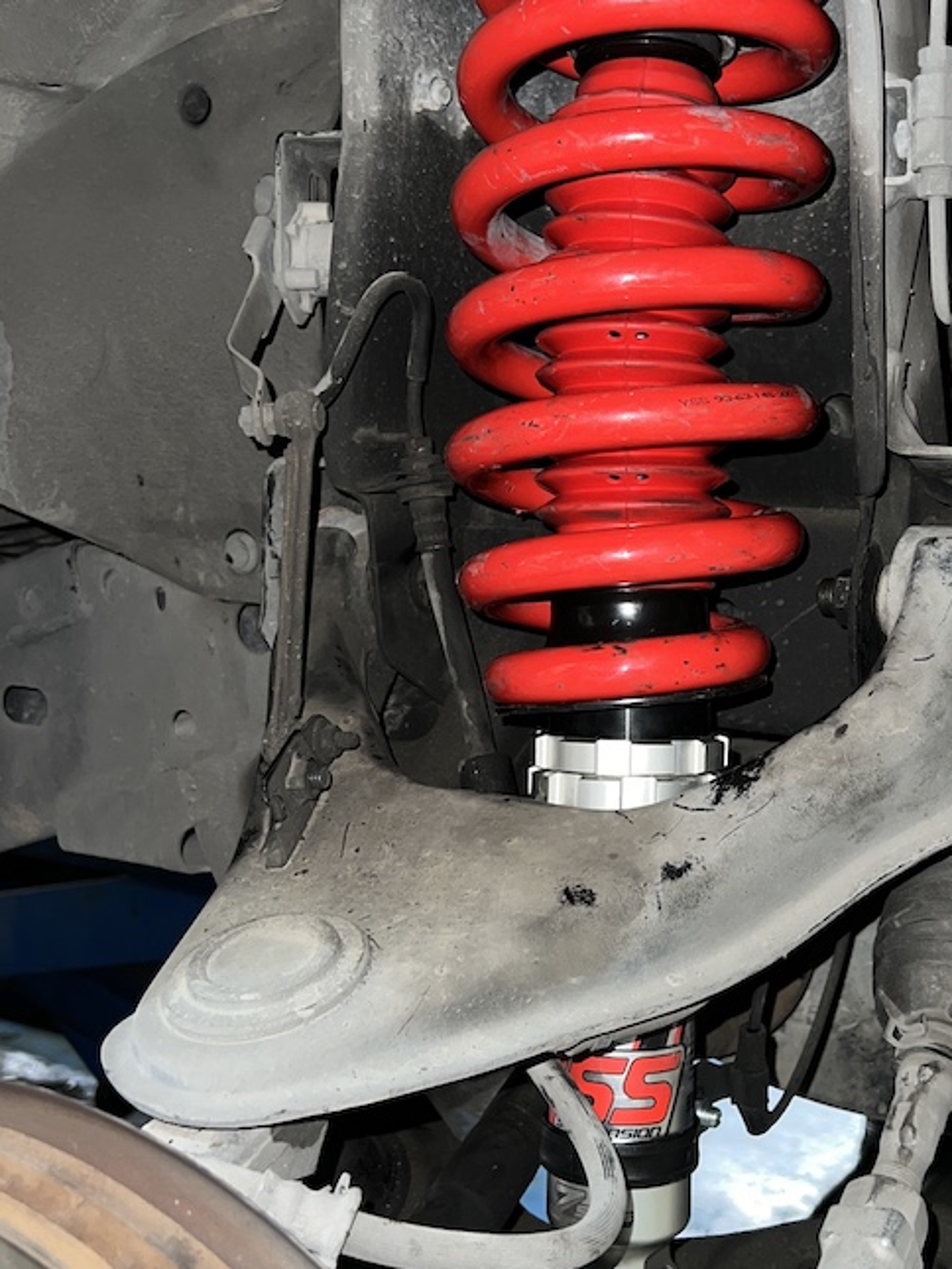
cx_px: 627
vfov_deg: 43.8
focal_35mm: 43
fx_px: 1576
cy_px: 609
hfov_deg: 33.3
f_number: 1.5
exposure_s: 1/14
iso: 40
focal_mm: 5.7
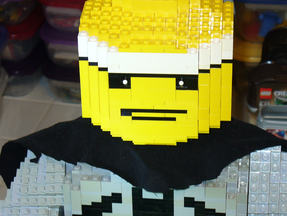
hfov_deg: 16.0
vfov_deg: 12.0
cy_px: 110
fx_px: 1020
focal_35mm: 123
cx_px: 156
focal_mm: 14.5
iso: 100
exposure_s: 1/30
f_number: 3.4
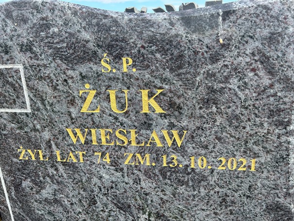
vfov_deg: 53.1
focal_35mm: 26
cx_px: 147
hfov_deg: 67.3
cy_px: 110
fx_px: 221
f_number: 1.5
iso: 50
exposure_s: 1/1124
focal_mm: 5.7
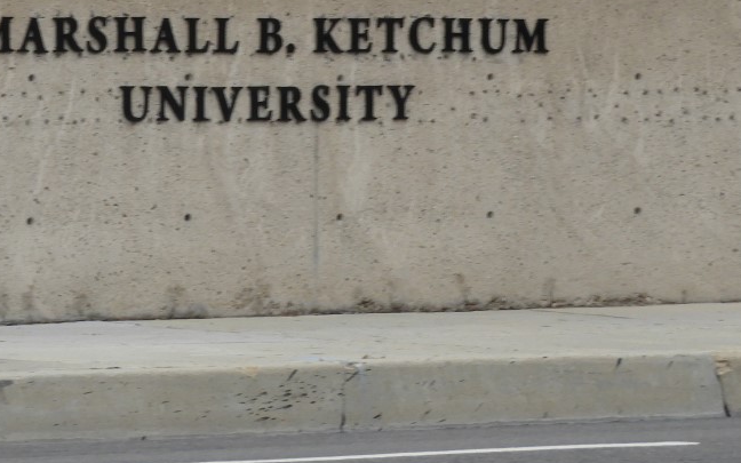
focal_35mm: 518
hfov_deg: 4.1
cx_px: 281
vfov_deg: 2.5
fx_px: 10461
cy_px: -69
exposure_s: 1/500
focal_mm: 39.4
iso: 100
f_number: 5.3
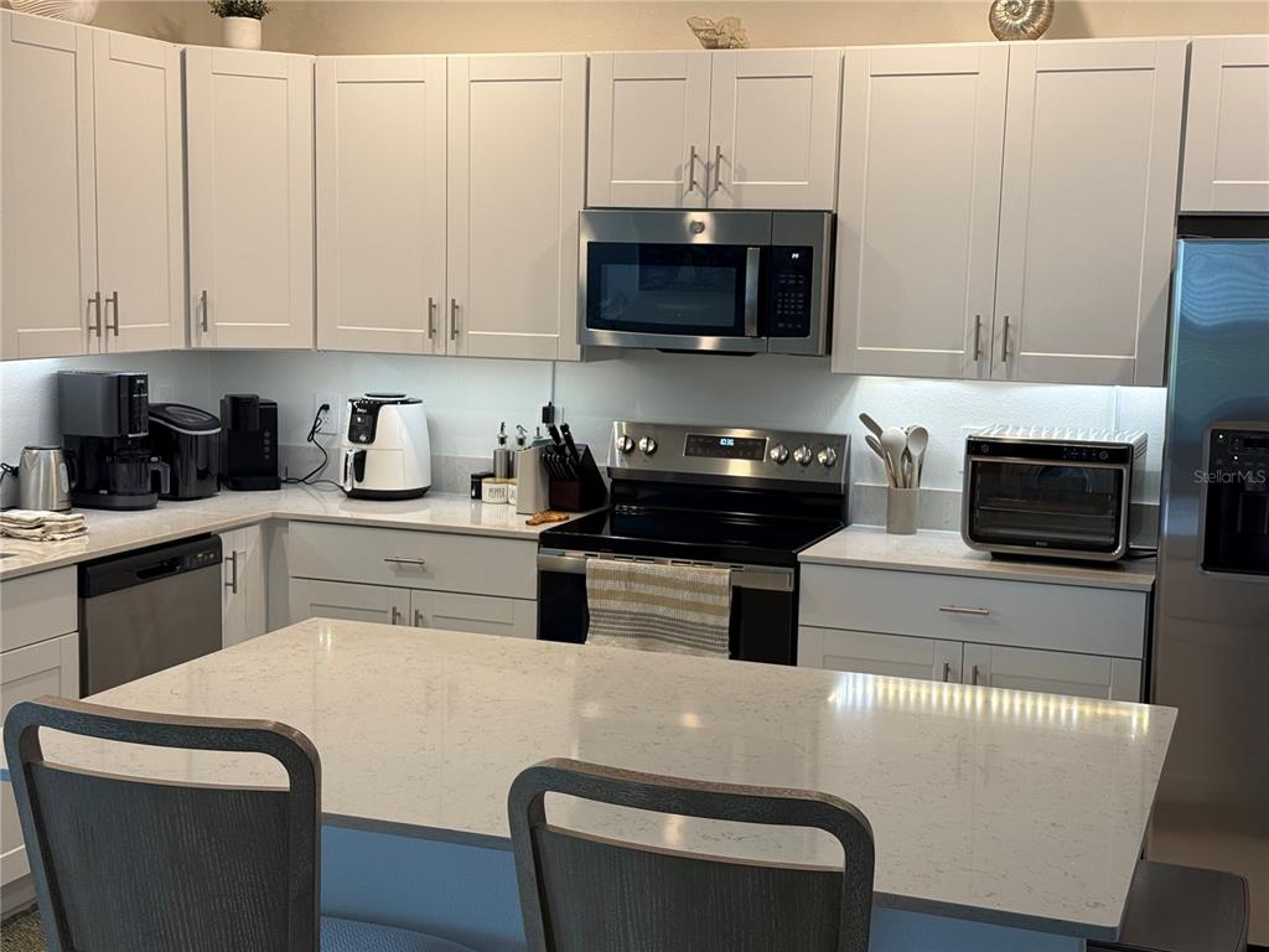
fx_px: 1760
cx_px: 634
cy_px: 476
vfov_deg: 30.3
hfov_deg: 39.7
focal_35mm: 48
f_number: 1.78
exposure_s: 1/60
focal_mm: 6.76
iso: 64
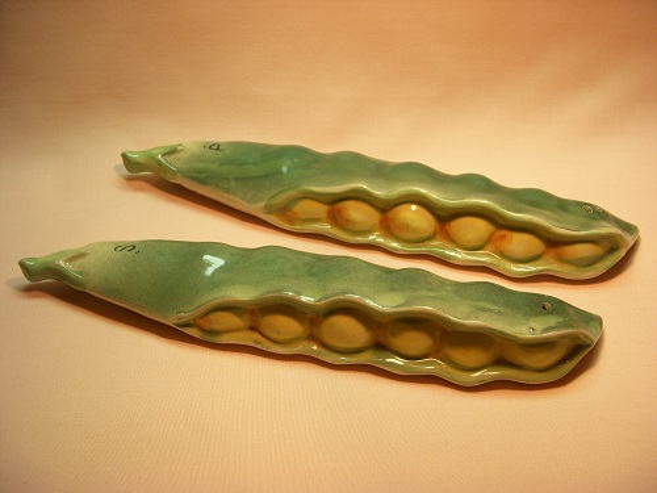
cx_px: 328
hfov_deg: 40.4
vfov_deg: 30.9
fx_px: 892
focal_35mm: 47
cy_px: 246
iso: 100
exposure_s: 1/40
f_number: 3.4
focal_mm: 7.9
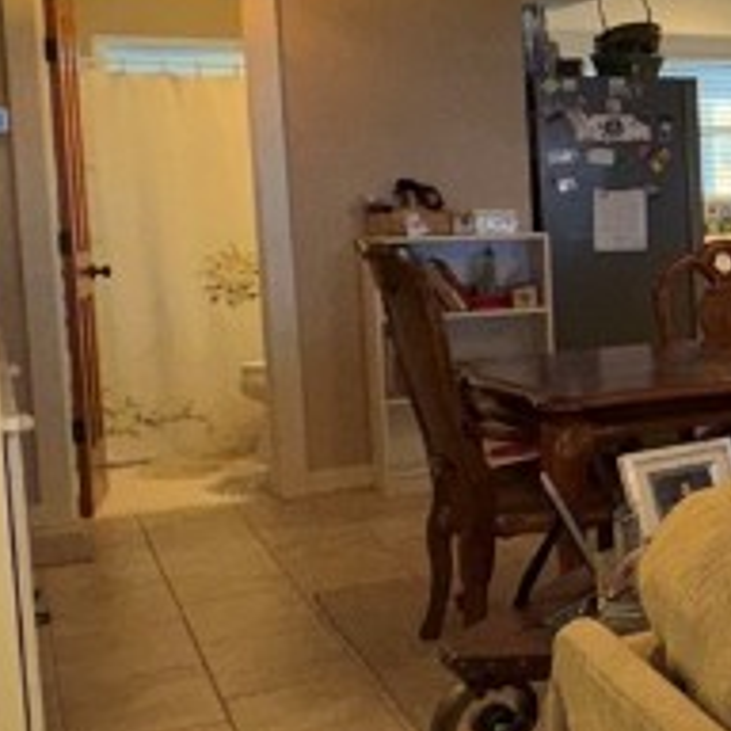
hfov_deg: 18.2
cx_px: 1435
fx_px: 1577
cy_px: 270
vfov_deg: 26.0
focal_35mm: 66
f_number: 2.2
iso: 80
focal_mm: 2.22
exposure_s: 1/69
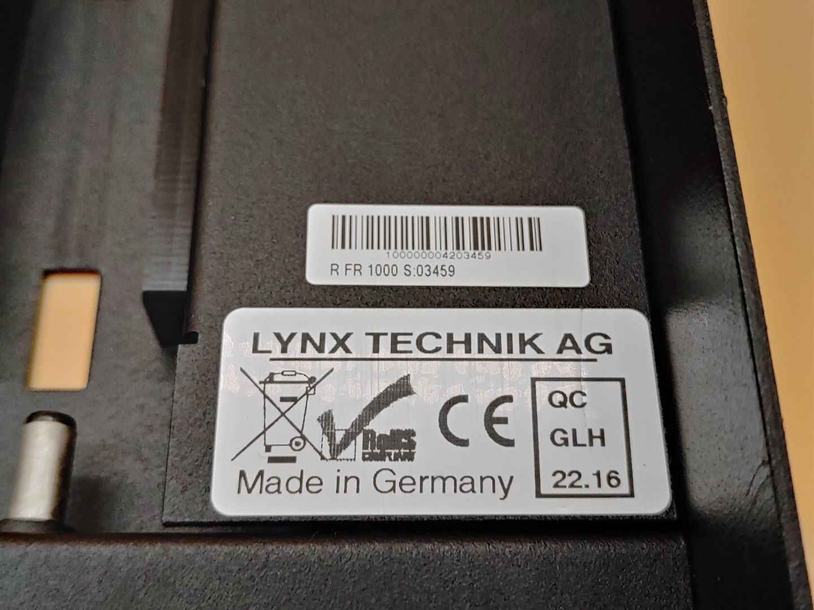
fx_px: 964
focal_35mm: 41
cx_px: 407
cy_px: 305
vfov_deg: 35.1
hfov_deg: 45.8
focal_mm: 4.36
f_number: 1.8
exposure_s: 1/67
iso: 100
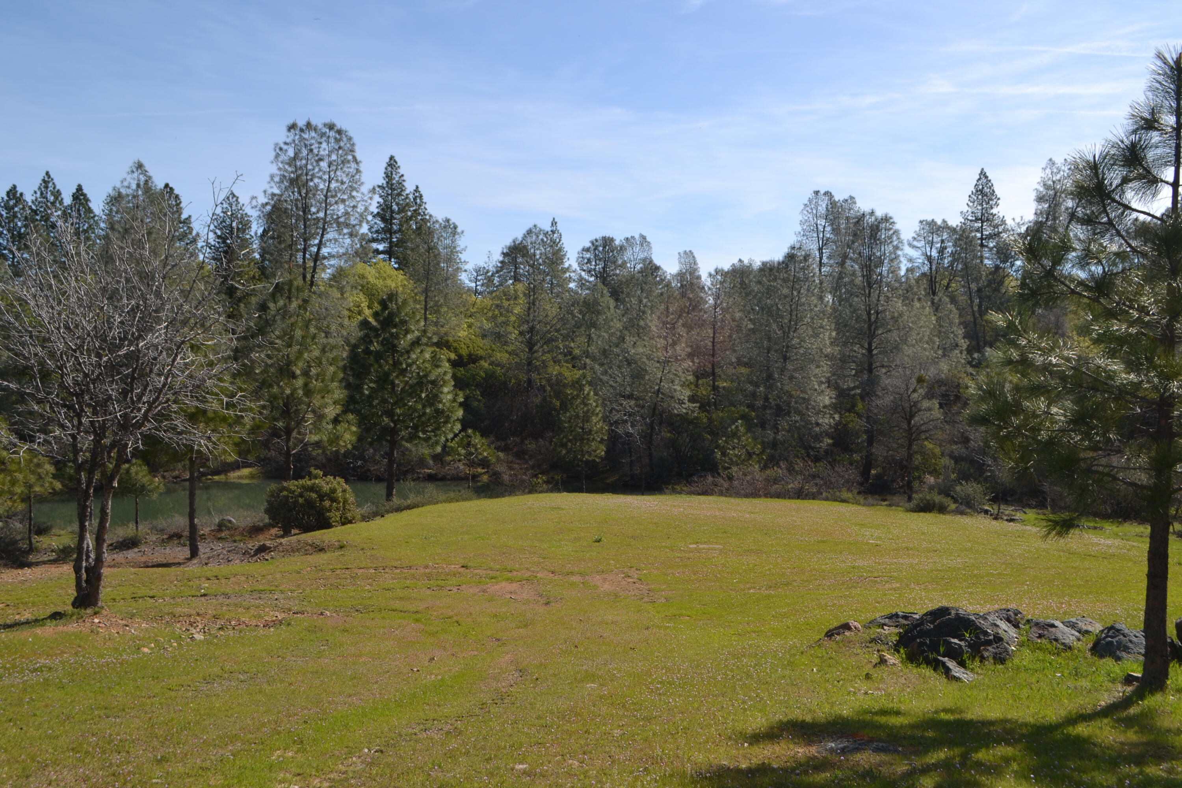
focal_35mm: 33
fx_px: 1083
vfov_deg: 40.0
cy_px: 394
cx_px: 591
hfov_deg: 57.2
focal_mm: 22
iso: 100
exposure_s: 1/200
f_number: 8
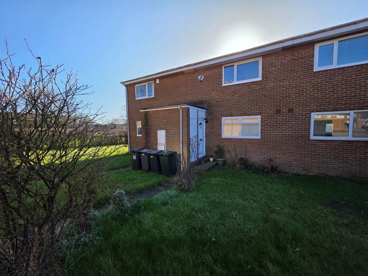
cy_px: 138
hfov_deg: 106.2
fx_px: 138
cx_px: 184
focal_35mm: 13
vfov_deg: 89.9
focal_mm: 2.2
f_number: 1.9
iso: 40
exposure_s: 1/1024
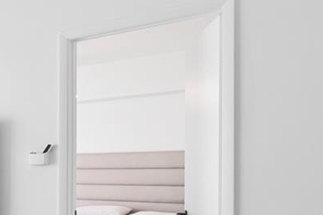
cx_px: -170
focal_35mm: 56
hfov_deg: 25.7
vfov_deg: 23.9
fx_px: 503
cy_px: 167
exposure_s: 1/6
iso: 64
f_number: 8
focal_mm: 14
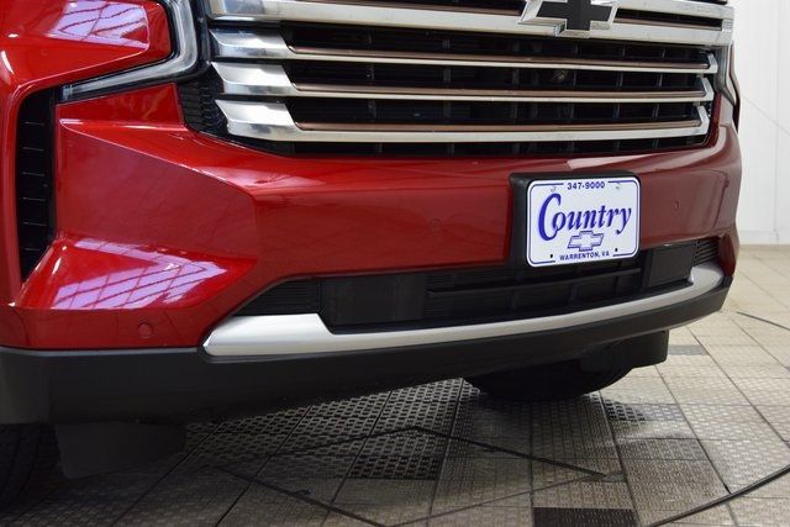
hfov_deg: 35.0
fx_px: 1251
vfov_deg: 23.8
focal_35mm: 57
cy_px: 264
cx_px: 395
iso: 1600
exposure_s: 1/60
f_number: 5.6
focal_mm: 38
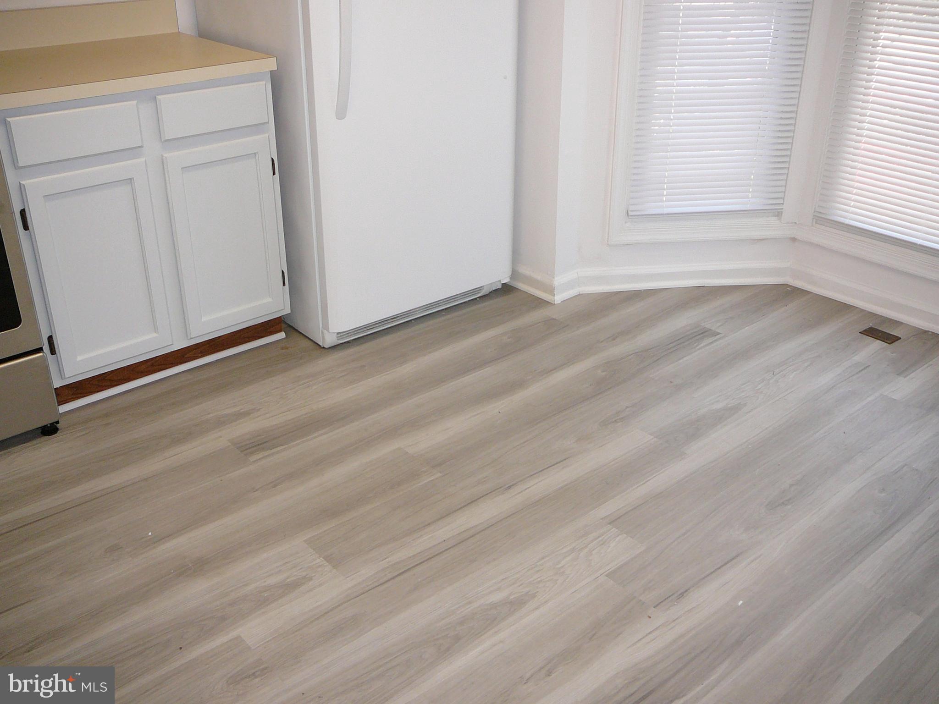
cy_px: 352
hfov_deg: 52.6
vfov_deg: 40.7
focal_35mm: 35
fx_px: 949
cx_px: 470
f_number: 2.8
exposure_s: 1/30
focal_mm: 5.2
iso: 125
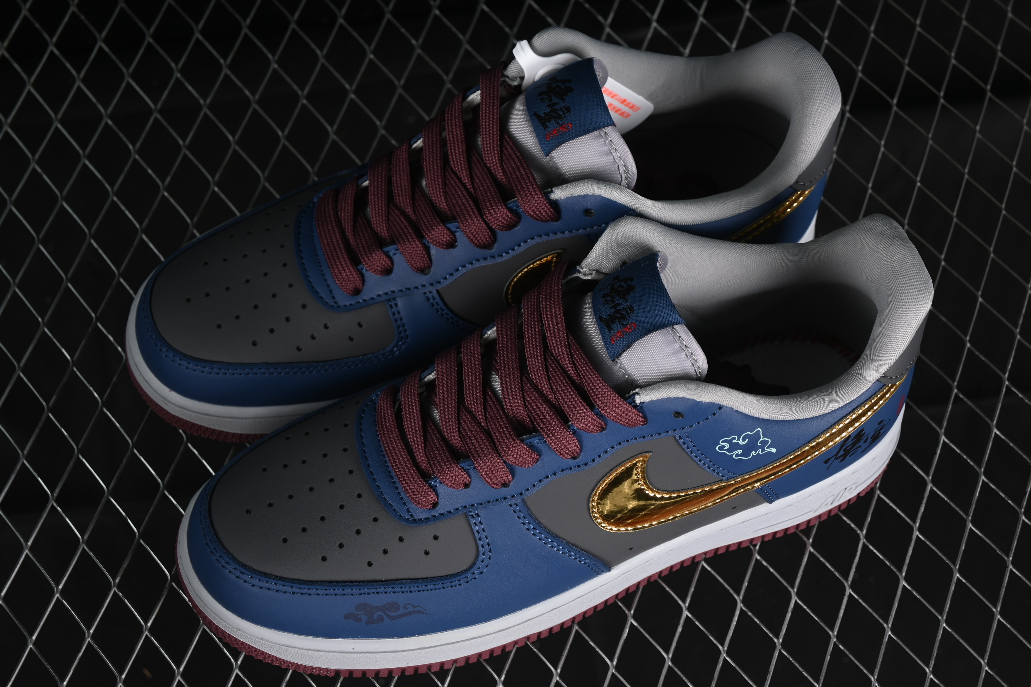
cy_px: 344
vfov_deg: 18.2
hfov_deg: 27.0
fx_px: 2148
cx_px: 516
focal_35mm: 75
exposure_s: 1/50
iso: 160
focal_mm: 50
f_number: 6.3
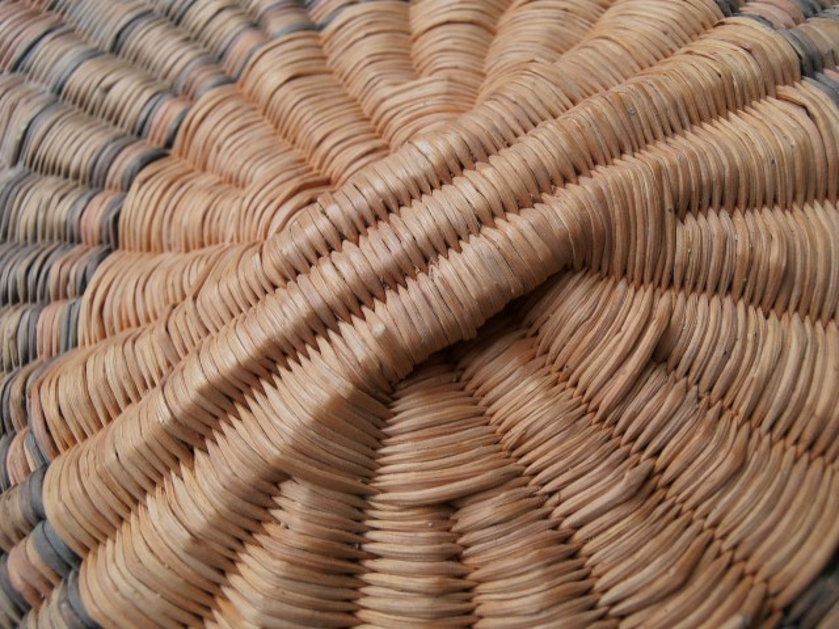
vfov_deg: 42.9
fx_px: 800
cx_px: 420
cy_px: 314
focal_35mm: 33
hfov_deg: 55.4
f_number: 3.6
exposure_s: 1/30
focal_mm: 5.93
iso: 125
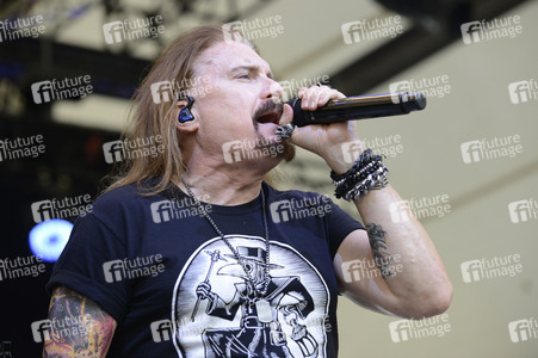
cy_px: 179
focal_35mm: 125
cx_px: 269
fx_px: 1867
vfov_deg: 11.0
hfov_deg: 16.4
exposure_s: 1/640
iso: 1000
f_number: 4.5
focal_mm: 125
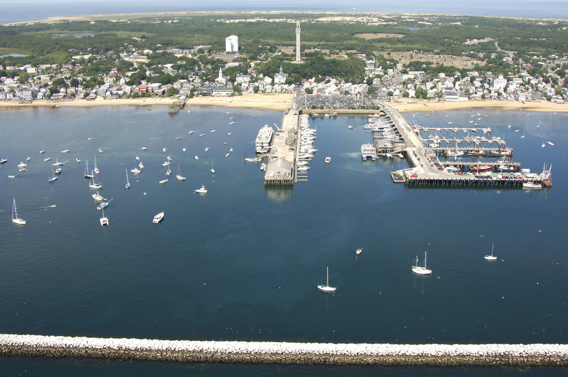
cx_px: 284
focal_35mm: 36
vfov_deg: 36.8
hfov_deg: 53.2
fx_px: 567
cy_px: 188
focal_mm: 24
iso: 400
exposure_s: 1/1000
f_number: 7.1
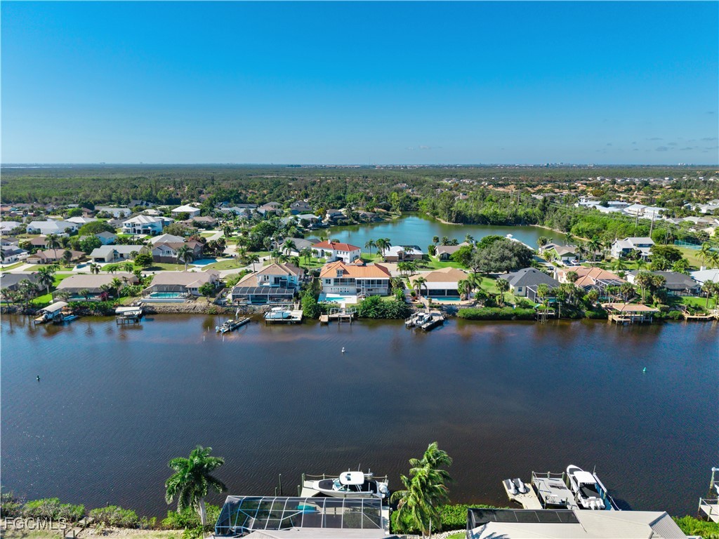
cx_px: 360
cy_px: 270
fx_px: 498
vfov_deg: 56.8
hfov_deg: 71.6
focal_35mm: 24
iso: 100
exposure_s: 1/500
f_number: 1.8
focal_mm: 8.67
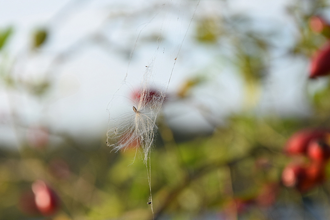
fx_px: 1444
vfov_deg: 8.7
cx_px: 165
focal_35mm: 158
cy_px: 110
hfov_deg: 13.0
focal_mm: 105
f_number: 8
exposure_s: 1/250
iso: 250
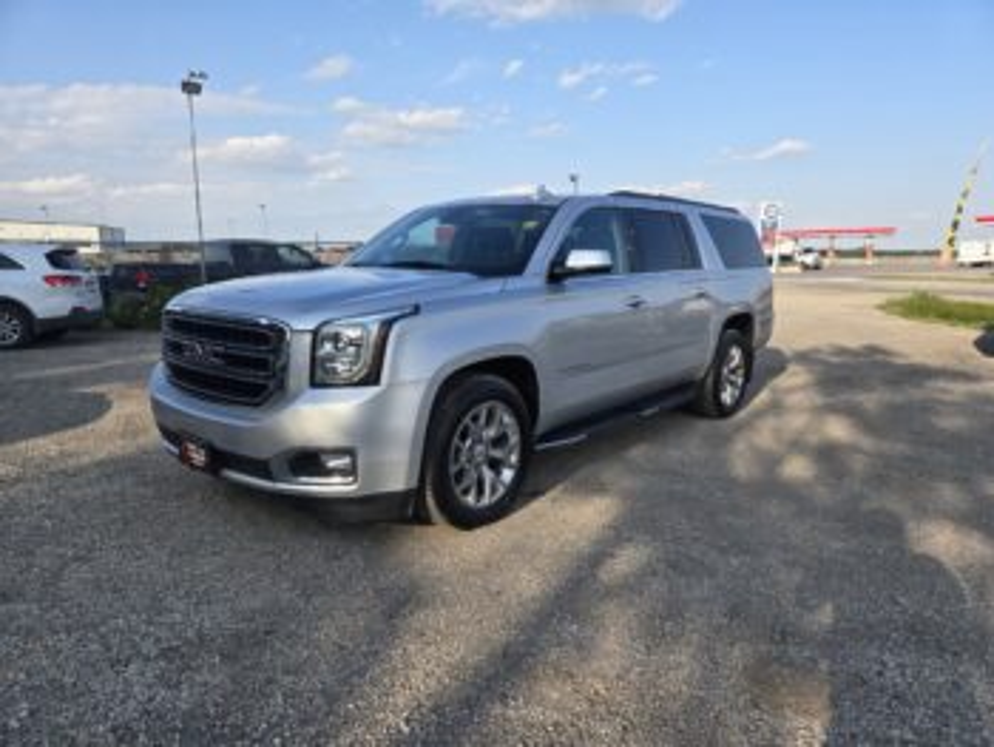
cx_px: 497
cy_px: 374
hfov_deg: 73.9
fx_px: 661
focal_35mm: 23
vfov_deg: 58.9
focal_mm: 5.4
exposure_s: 1/2921
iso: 64
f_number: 1.8
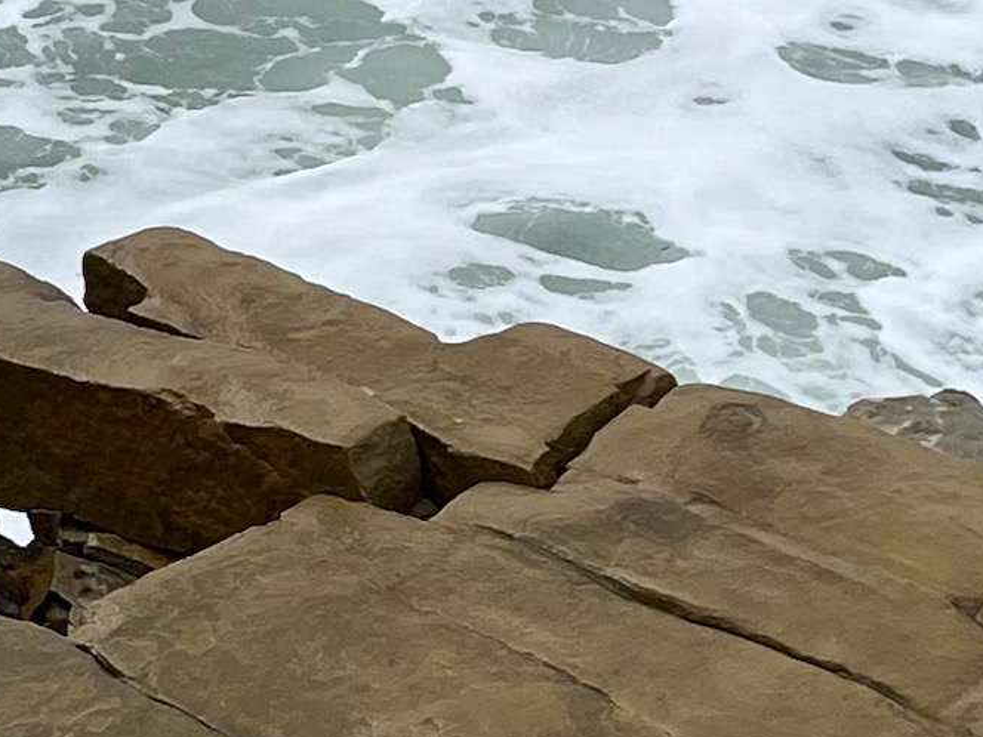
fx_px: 1335
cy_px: 323
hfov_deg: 39.0
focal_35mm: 47
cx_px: 206
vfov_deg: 30.8
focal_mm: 5.1
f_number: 1.6
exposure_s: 1/2899
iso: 50
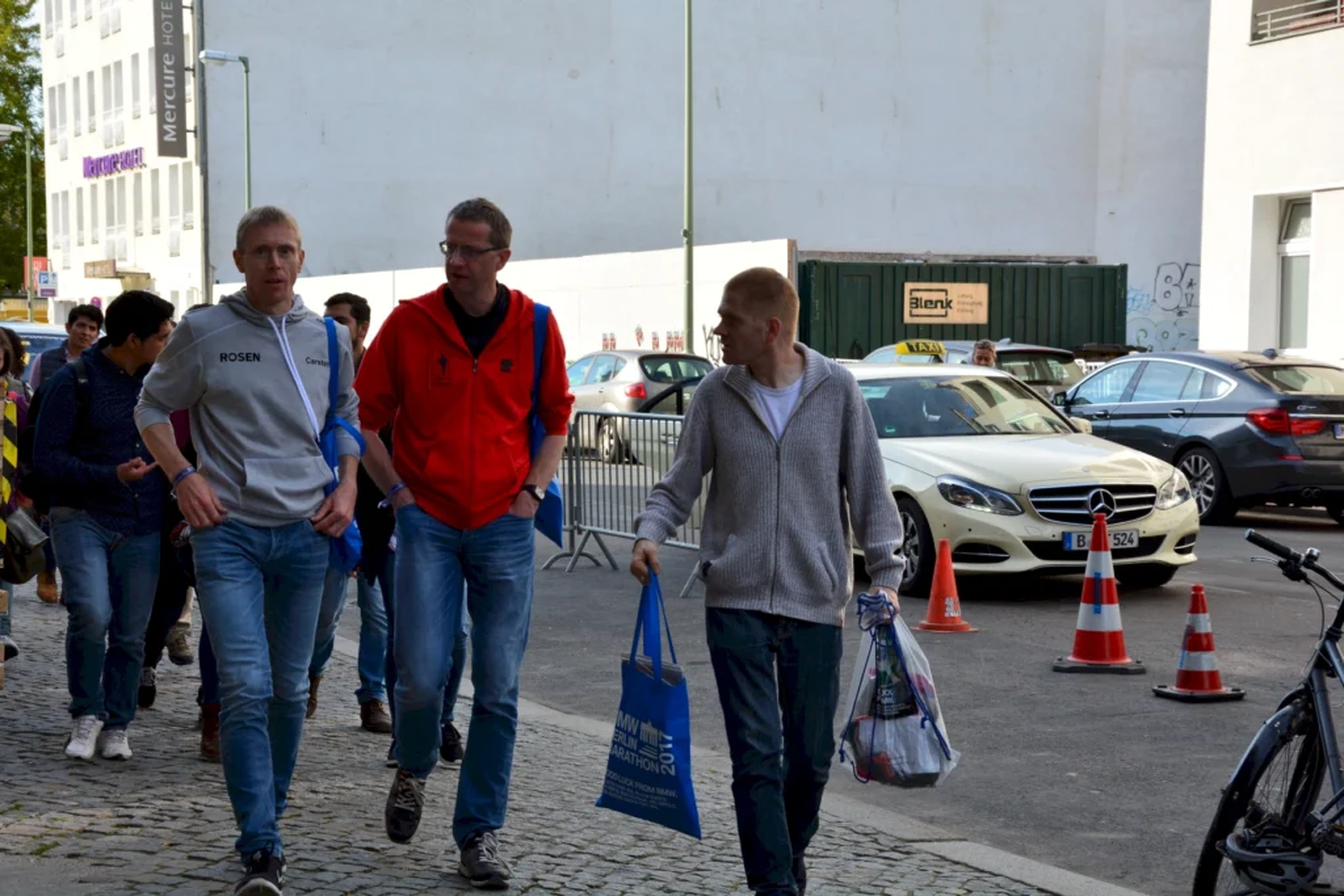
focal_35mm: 72
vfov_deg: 18.9
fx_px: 2688
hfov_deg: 28.1
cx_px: 672
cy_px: 448
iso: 400
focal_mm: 48
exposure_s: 1/250
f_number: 10
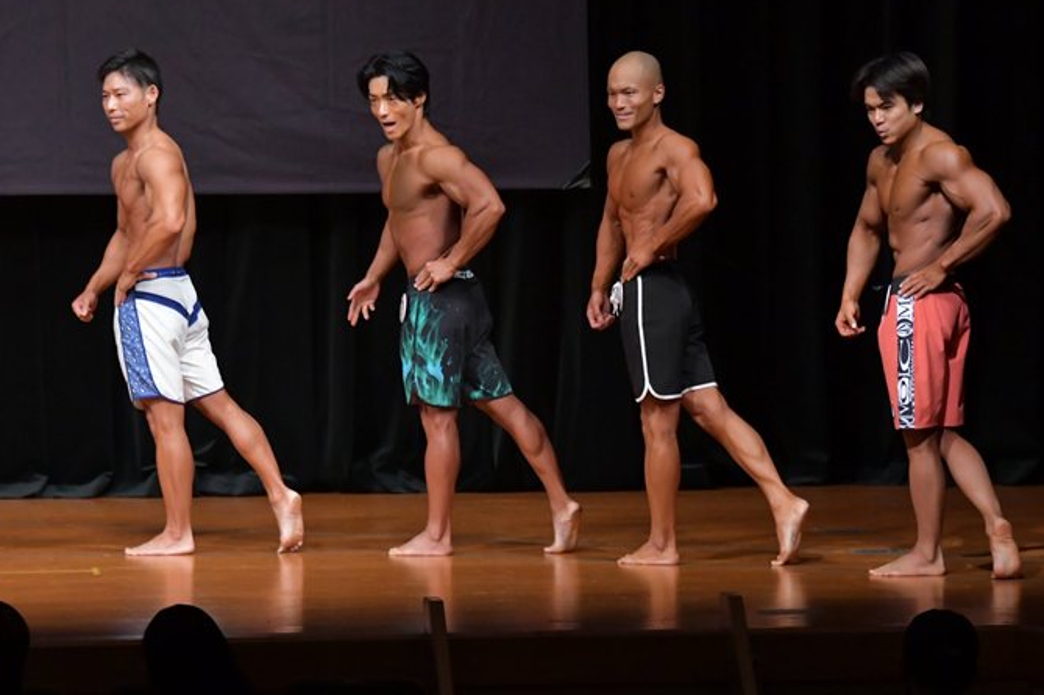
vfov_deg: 5.9
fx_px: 6781
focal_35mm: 234
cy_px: 361
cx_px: 533
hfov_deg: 8.8
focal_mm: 135
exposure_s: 1/400
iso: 5000
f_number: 5.6
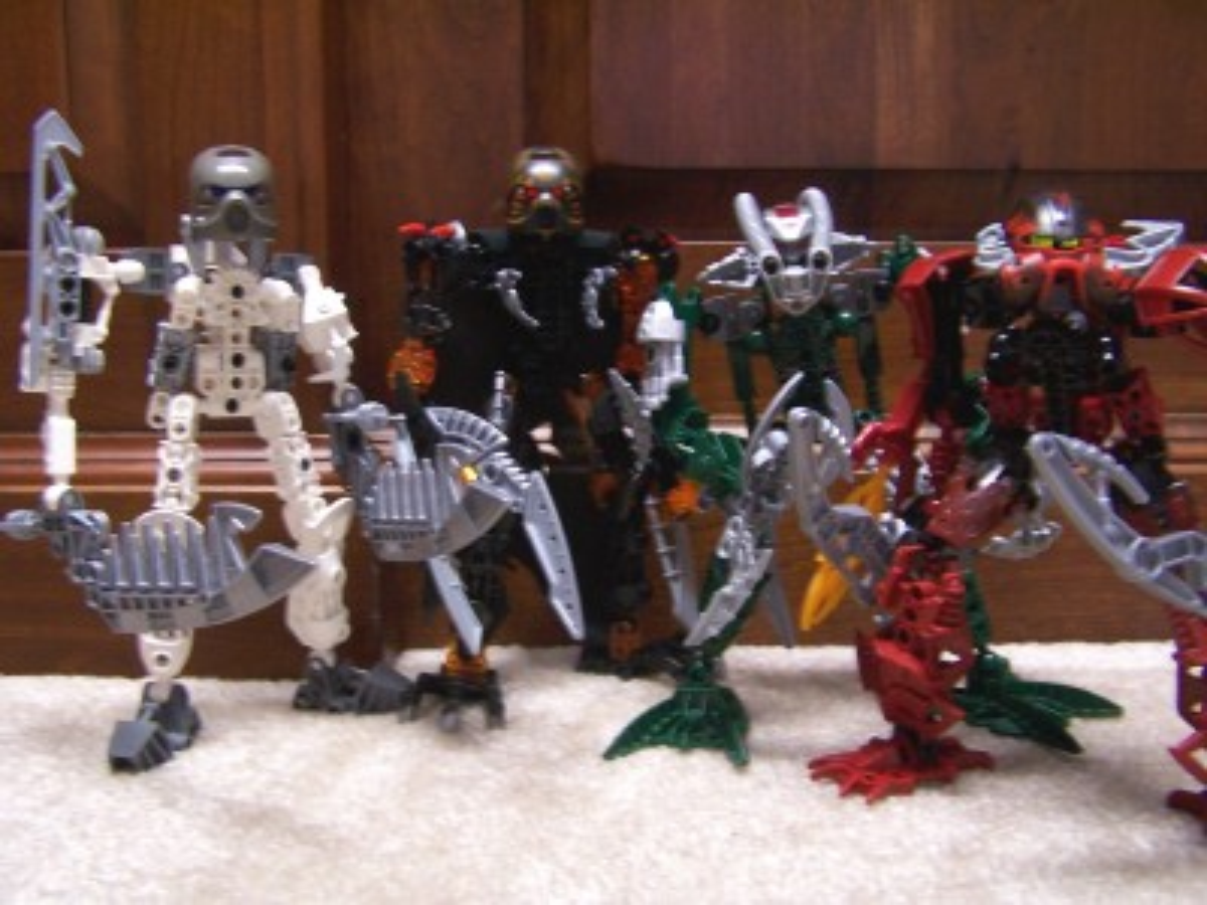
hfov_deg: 49.0
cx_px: 604
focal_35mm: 38
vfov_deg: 37.7
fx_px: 1325
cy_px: 452
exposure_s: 1/8
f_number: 2.8
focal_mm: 6.3
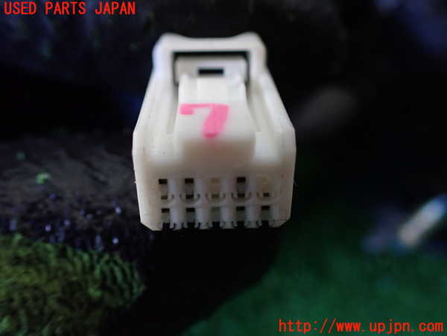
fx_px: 387
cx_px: 224
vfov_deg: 46.8
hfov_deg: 60.0
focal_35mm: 30
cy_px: 168
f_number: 2.3
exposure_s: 1/125
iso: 640
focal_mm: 5.4
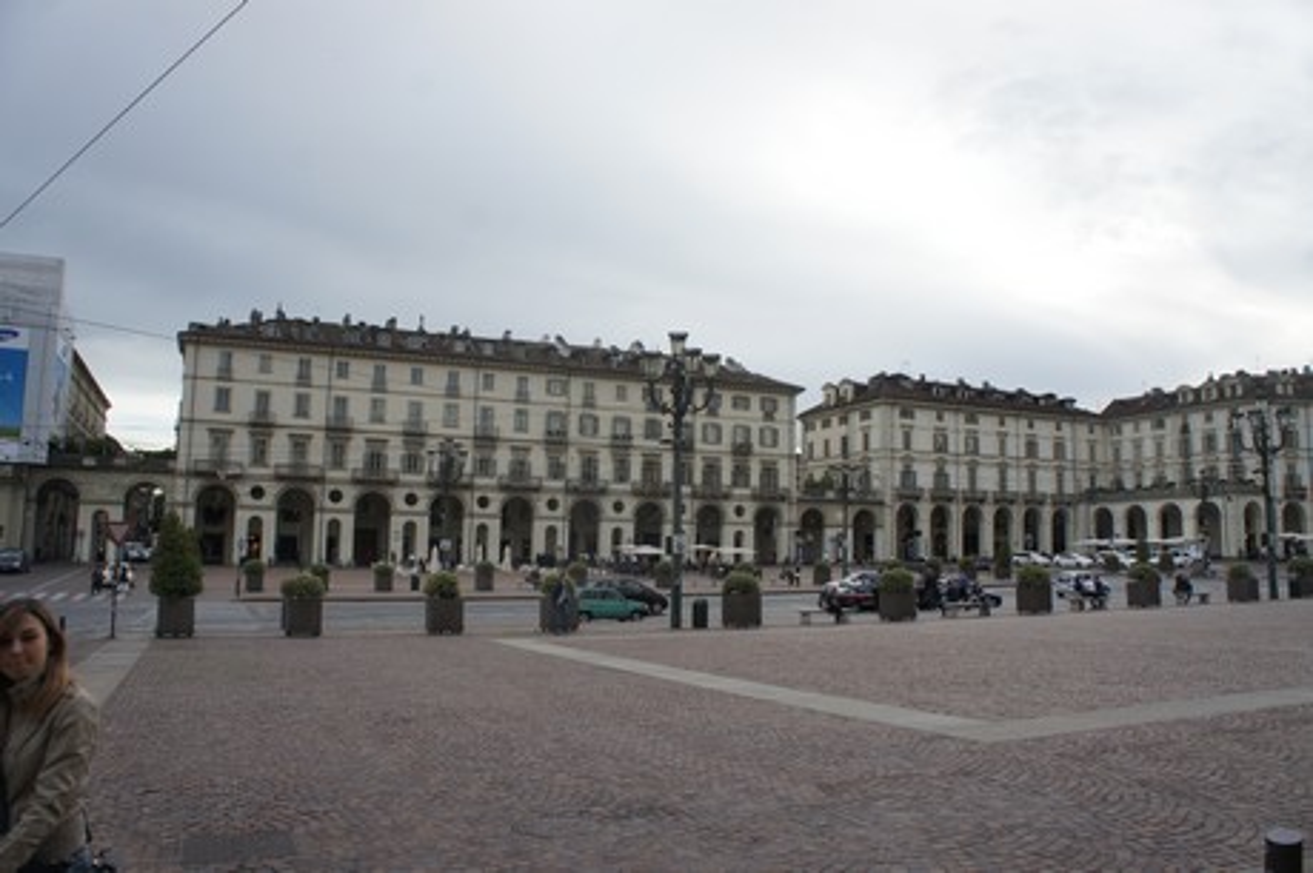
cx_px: 656
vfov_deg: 47.9
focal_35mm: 27
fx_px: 984
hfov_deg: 67.4
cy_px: 436
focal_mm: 18
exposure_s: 1/125
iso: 200
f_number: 7.1
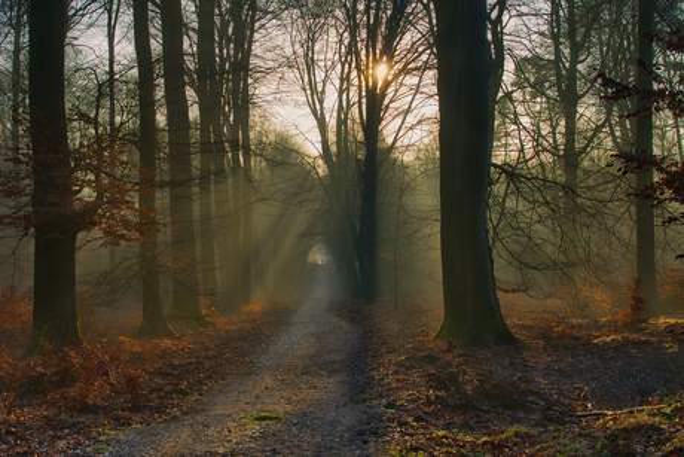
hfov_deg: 53.1
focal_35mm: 36
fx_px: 684
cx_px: 342
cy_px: 228
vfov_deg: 36.9
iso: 400
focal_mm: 36
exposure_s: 1/320
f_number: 9
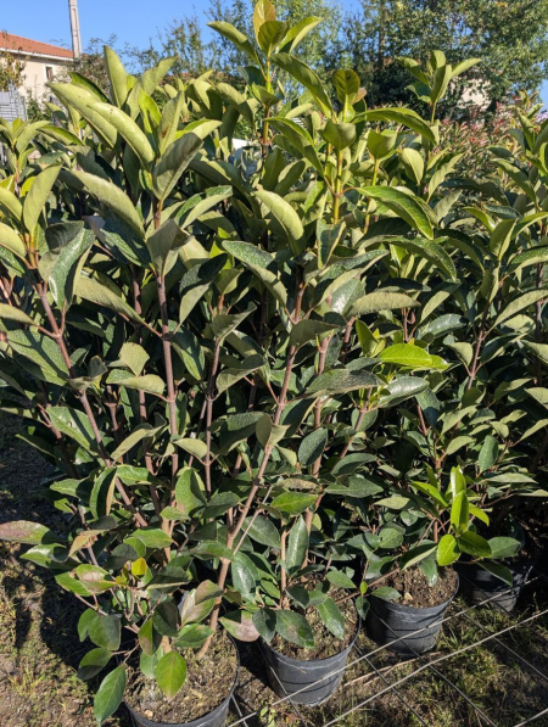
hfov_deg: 57.0
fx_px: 505
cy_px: 364
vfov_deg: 71.5
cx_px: 274
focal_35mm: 24
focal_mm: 6.9
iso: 20
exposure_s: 1/802
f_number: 1.68
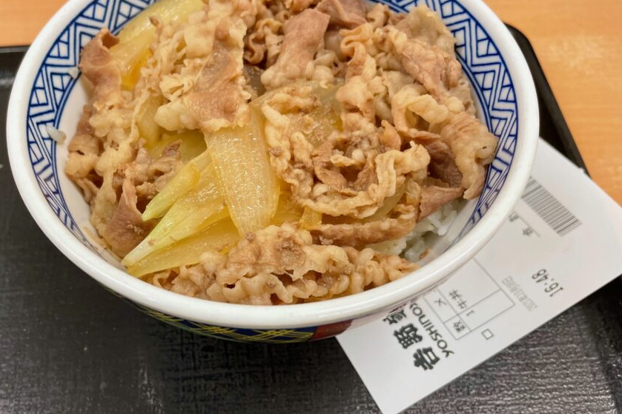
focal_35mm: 33
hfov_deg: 56.9
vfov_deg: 39.9
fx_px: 570
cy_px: 197
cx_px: 254
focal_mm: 4.2
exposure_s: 1/100
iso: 100
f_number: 1.6
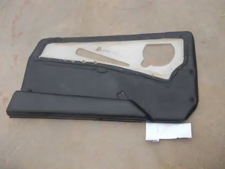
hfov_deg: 63.4
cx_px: 112
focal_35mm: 28
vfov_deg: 49.7
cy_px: 84
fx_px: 182
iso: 80
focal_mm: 4
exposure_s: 1/160
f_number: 2.7
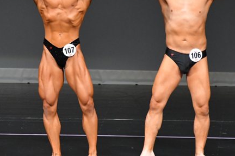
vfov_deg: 2.4
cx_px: 35
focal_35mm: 565
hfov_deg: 3.6
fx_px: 3688
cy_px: 53
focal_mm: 210
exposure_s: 1/400
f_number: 5.6
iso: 4000
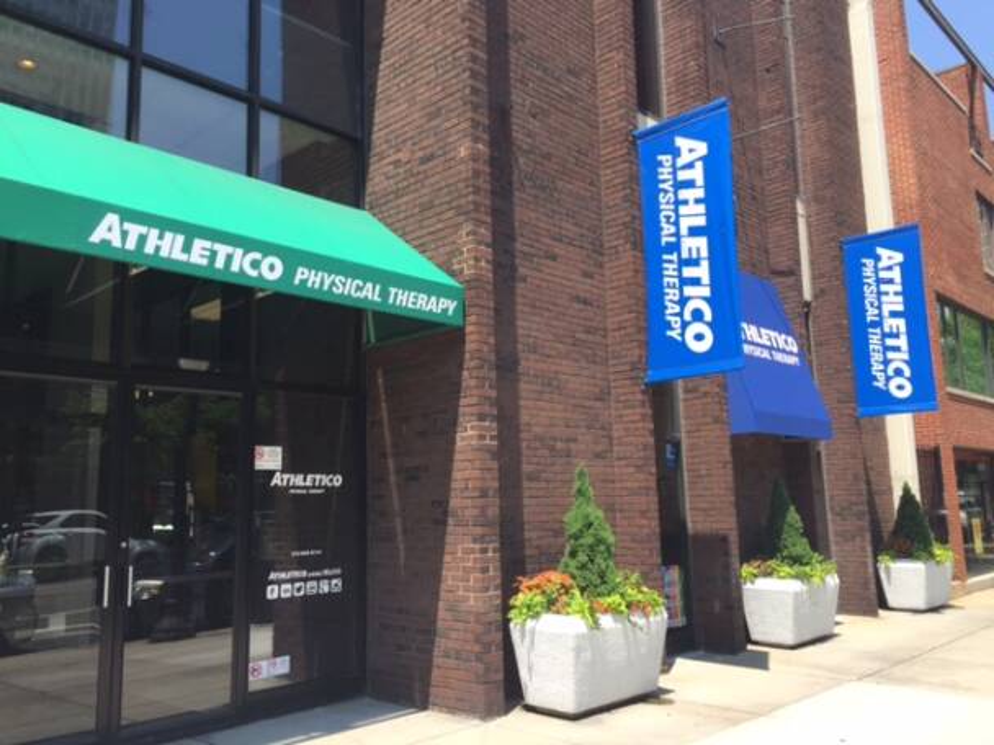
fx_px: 833
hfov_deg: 61.7
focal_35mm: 29
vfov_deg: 48.2
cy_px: 372
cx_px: 497
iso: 32
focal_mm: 4.15
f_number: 2.2
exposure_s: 1/1041
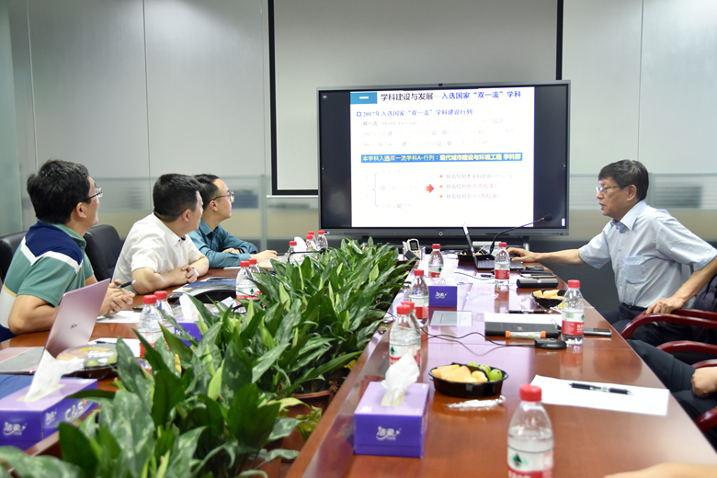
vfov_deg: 33.4
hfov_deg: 48.5
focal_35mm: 40
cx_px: 360
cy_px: 244
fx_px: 797
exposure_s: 1/40
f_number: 4
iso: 800
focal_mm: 26
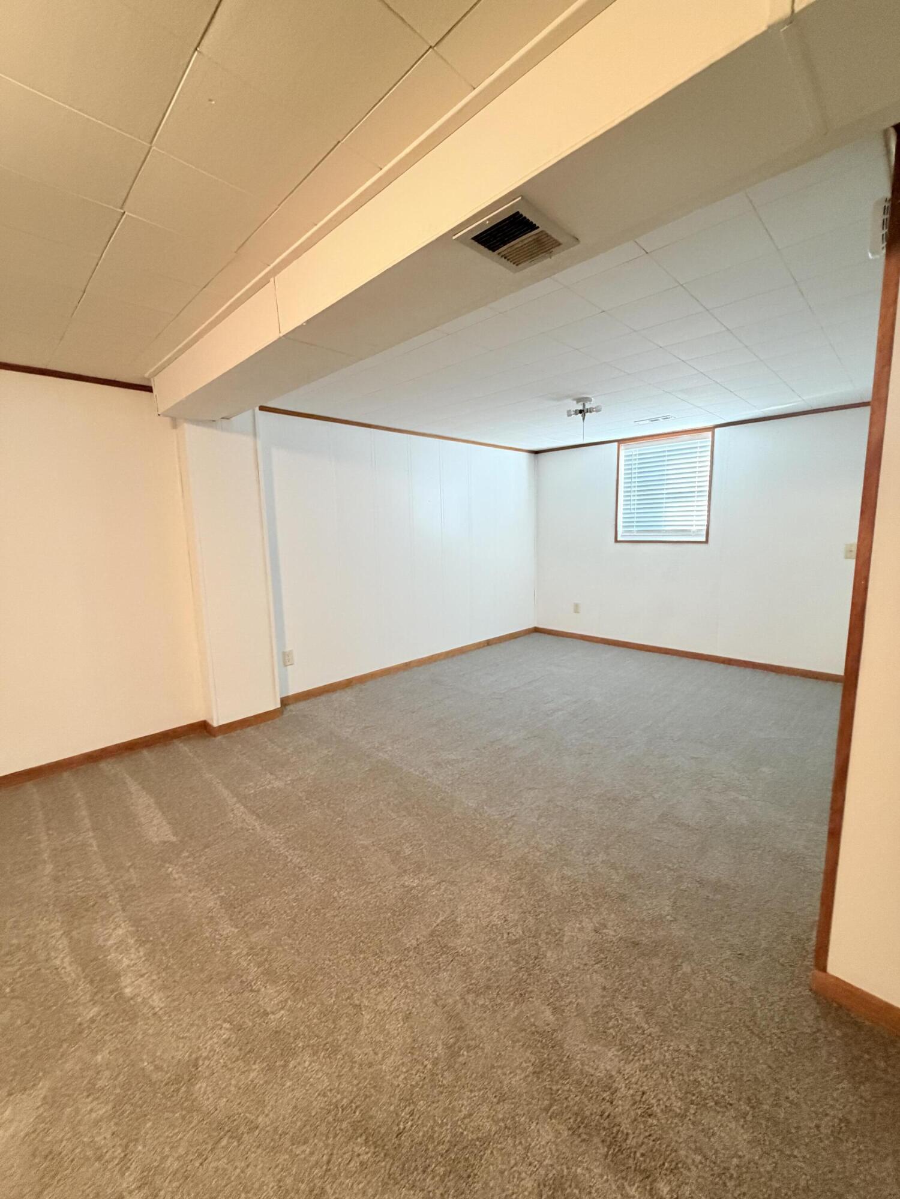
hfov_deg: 85.7
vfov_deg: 102.1
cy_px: 600
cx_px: 450
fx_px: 485
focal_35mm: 14
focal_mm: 2.22
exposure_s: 1/60
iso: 400
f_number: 2.2
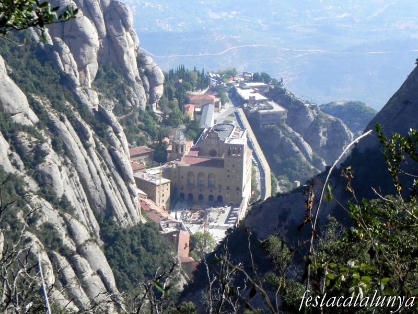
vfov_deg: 14.1
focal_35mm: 105
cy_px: 157
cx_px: 209
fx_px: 1268
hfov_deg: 18.7
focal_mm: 18.8
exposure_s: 1/295
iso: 160
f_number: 7.1
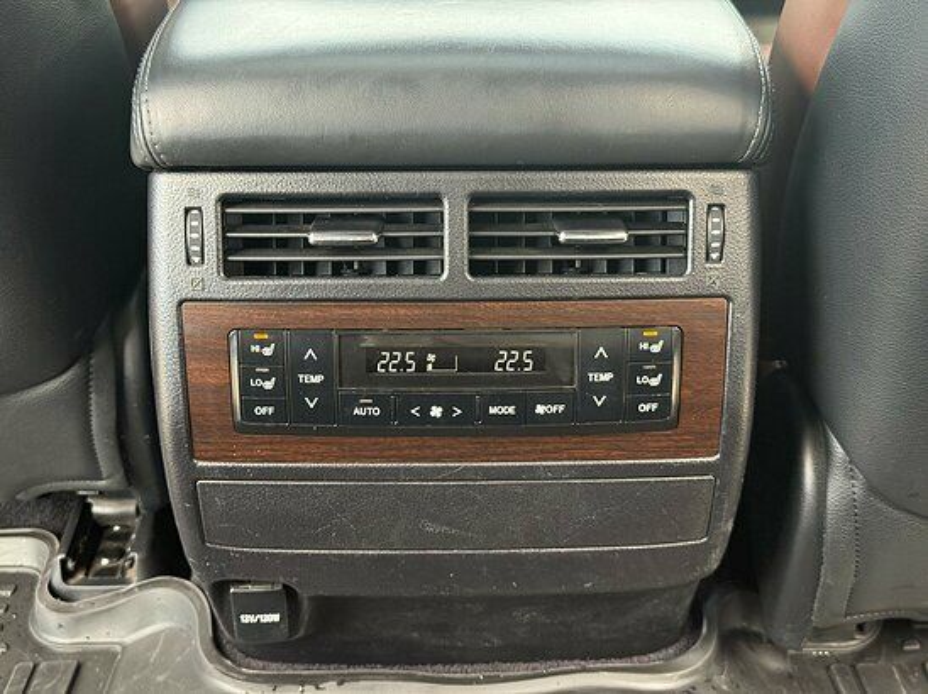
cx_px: 464
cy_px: 347
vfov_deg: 30.2
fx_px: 1286
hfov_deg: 39.7
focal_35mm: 48
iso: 160
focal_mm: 6.76
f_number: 1.78
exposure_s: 1/91
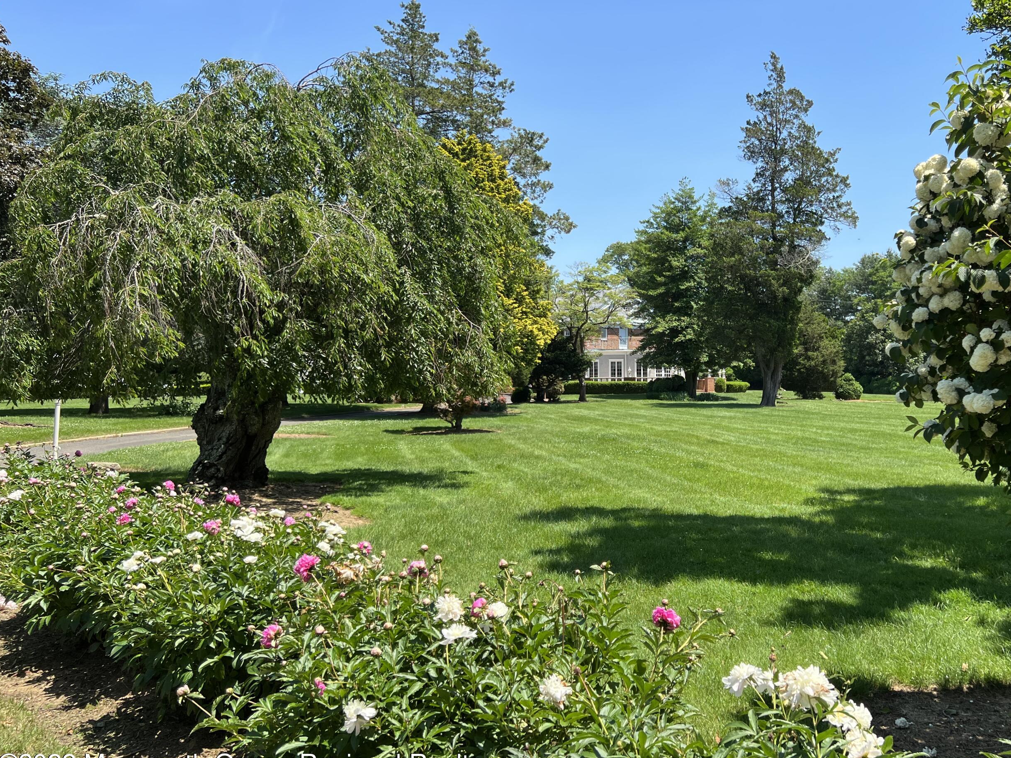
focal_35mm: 32
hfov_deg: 56.3
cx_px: 619
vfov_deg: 44.1
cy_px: 340
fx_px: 935
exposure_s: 1/2457
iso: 50
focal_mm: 5.7
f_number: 1.5
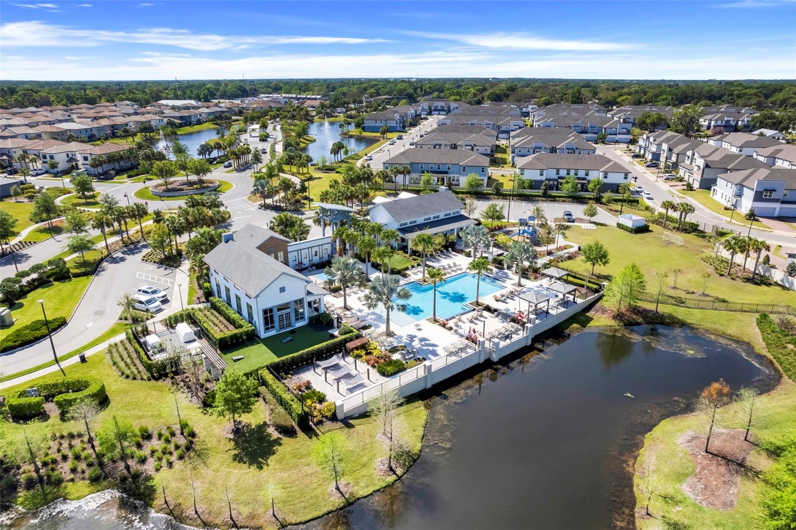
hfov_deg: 78.6
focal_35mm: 22
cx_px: 398
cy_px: 265
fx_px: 486
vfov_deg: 57.2
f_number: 2.8
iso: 100
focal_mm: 8.38
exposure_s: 1/400
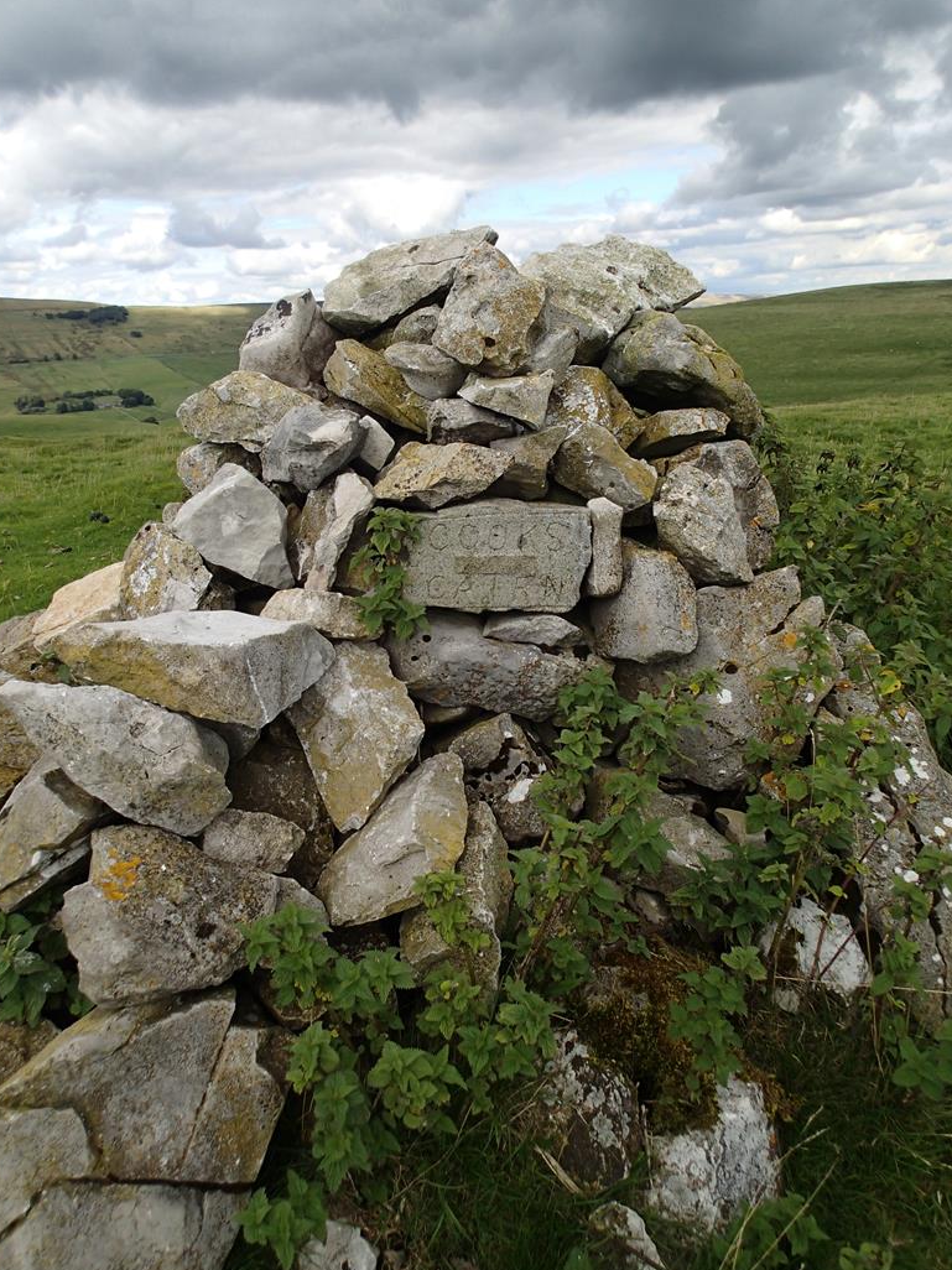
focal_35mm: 26
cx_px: 459
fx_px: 954
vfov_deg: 67.3
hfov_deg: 53.0
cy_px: 652
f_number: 2.8
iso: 100
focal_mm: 4.5
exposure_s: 1/800
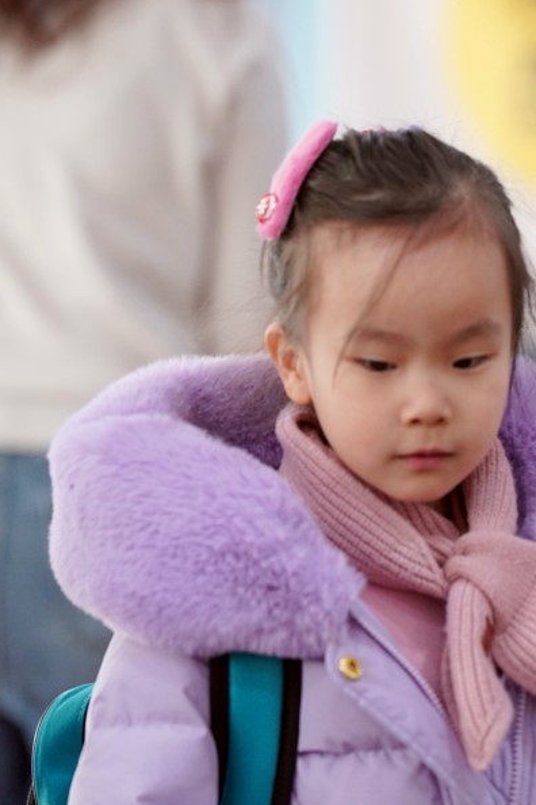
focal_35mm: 303
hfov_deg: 4.5
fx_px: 6766
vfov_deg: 6.8
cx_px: 409
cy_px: 402
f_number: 4
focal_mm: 200
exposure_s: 1/250
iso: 2000
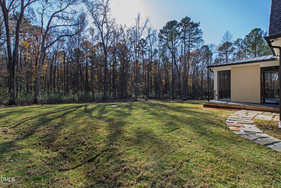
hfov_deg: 100.4
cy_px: 94
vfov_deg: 77.3
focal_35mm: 15
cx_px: 140
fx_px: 117
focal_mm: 10
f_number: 8
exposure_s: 1/50
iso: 100
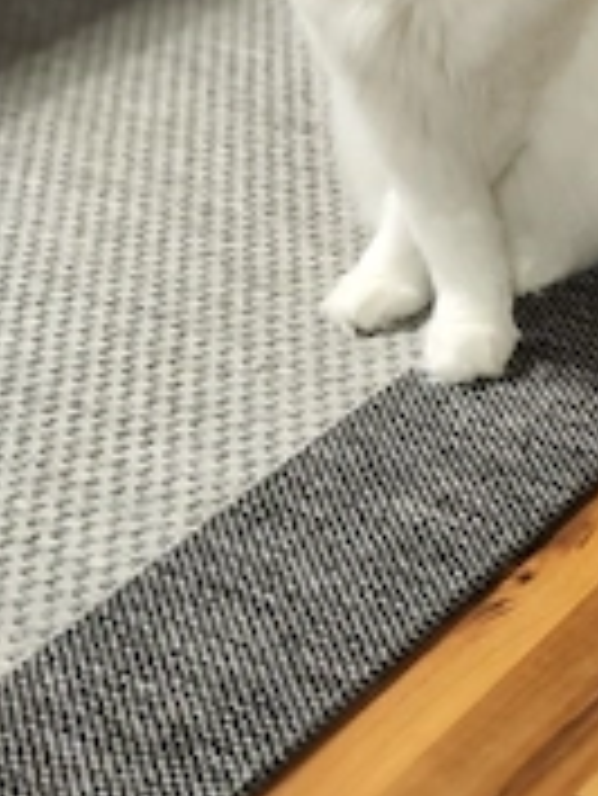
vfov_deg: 33.2
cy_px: -31
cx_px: 589
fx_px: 1196
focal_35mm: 52
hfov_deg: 26.6
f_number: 1.69
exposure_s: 1/50
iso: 1577
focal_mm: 7.01
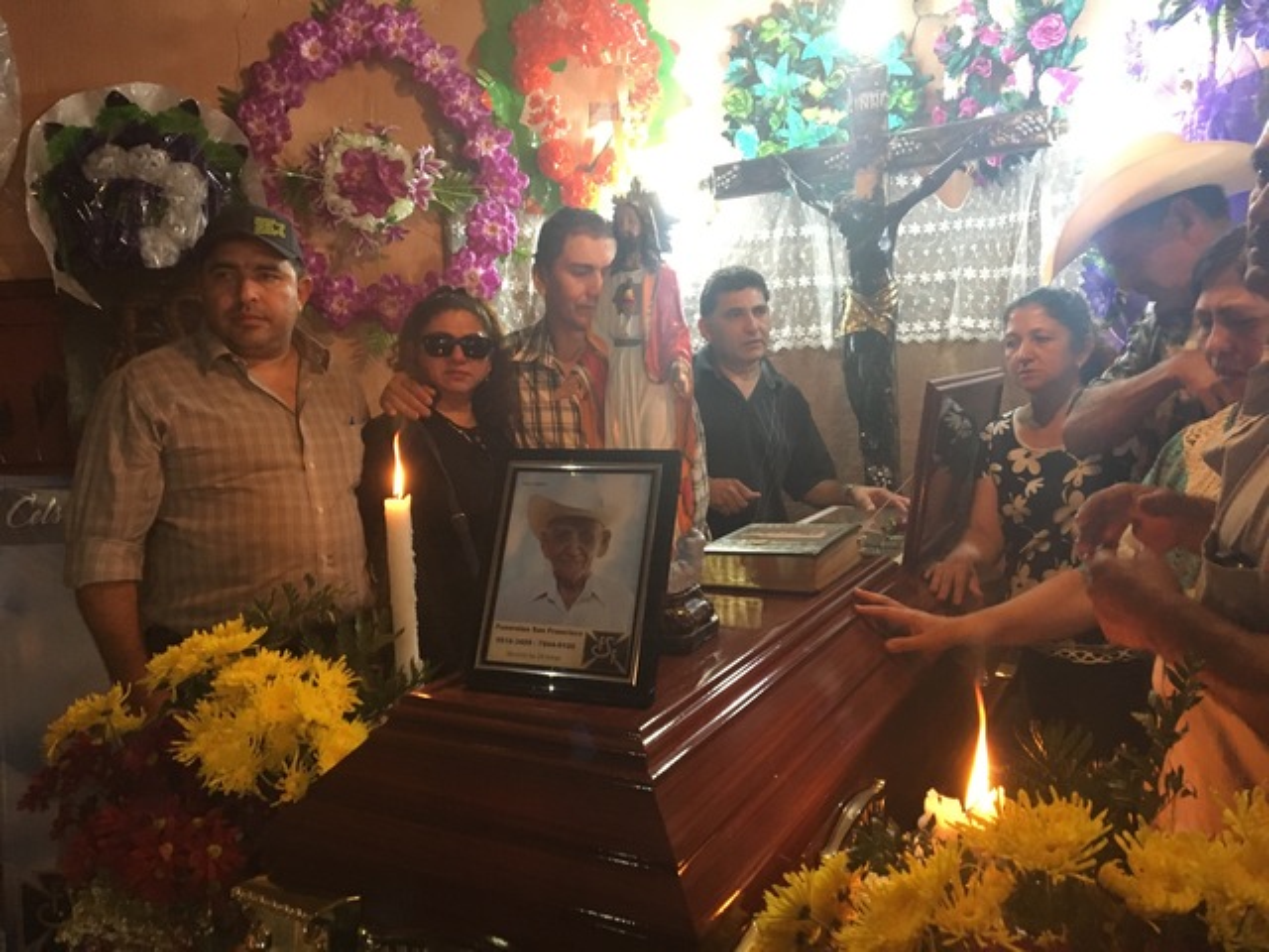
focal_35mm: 29
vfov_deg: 48.2
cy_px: 476
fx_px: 1063
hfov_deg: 61.7
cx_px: 634
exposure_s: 1/30
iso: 200
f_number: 2.2
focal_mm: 4.15
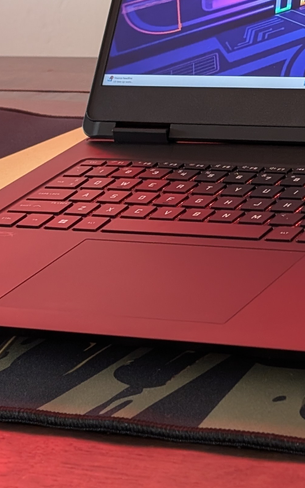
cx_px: 344
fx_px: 1769
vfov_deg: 15.6
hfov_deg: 9.7
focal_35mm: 133
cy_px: 68
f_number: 1.68
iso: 79
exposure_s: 1/29.7
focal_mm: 6.9
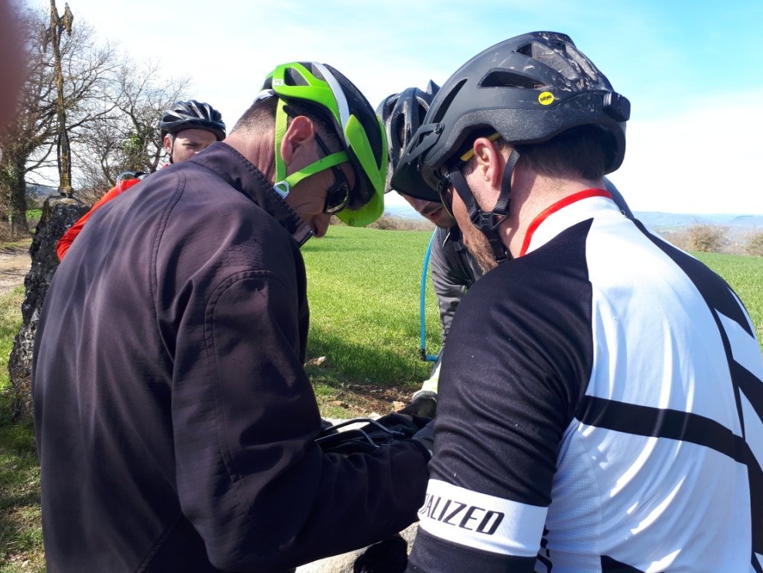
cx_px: 392
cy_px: 277
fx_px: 617
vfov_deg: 49.8
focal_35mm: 28
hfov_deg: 63.4
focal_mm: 3.6
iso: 40
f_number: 1.9
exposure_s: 1/465
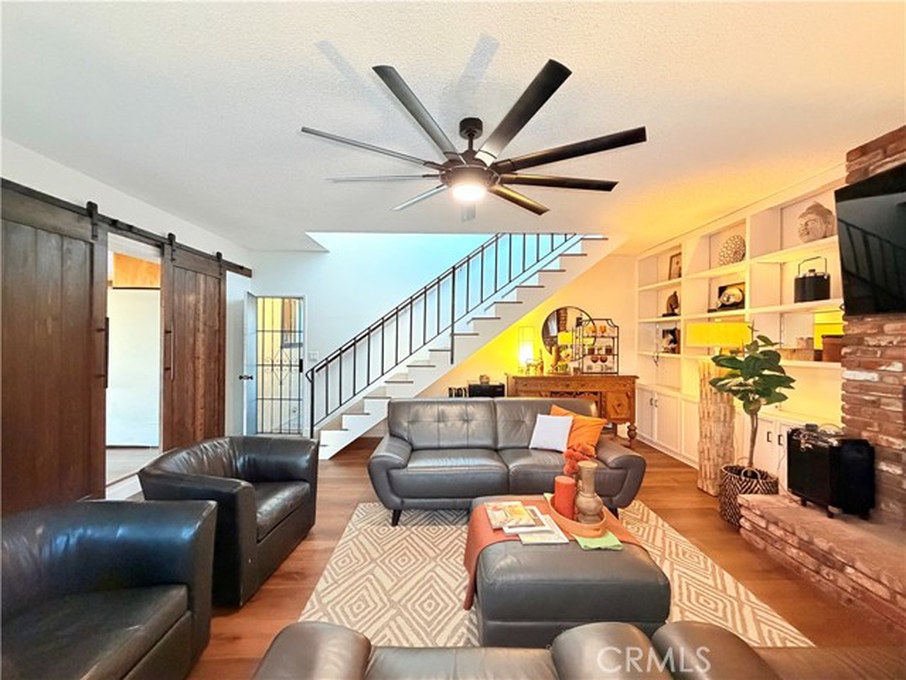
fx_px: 366
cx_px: 453
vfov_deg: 85.7
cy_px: 340
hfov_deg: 102.1
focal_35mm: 14
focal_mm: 2.22
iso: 640
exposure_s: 1/60
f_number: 2.2
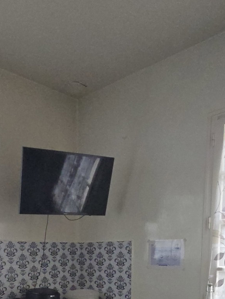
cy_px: 302
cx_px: 60
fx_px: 312
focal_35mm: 36
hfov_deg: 38.8
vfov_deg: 43.6
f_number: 2.2
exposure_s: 1/60
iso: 320
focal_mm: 2.2
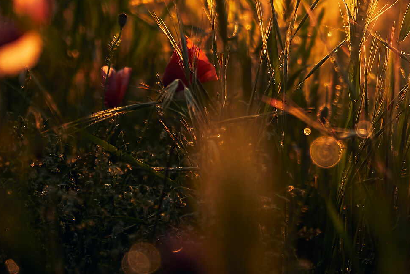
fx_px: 2335
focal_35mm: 205
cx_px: 379
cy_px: -60
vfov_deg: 6.7
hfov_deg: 10.0
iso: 200
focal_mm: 55
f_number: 4
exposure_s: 1/500
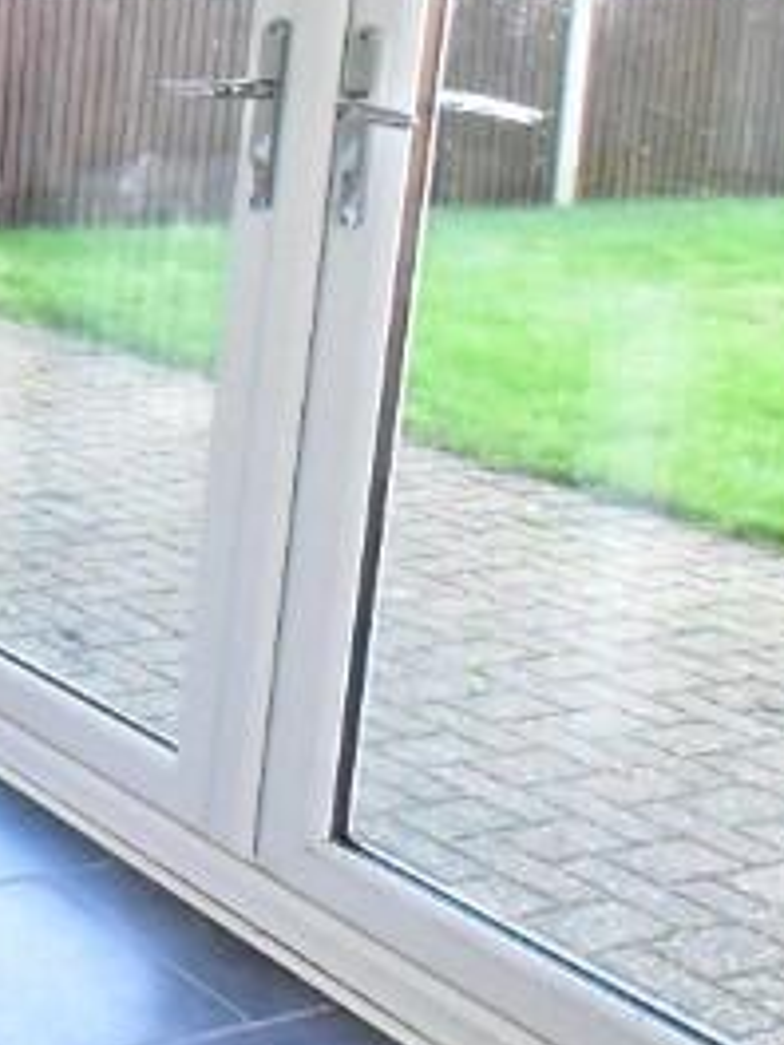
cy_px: 220
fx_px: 1691
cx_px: -804
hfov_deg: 17.8
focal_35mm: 56
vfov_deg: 33.4
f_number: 11
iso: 12800
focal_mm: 10
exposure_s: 1/200
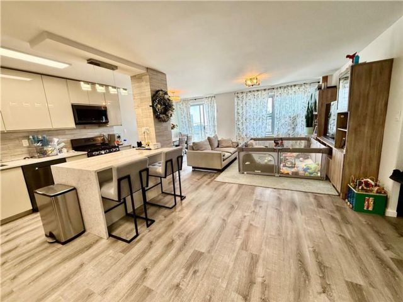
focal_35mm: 14
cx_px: 202
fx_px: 163
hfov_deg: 102.1
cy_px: 151
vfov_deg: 85.7
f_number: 2.2
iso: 125
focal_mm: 2.22
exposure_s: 1/120
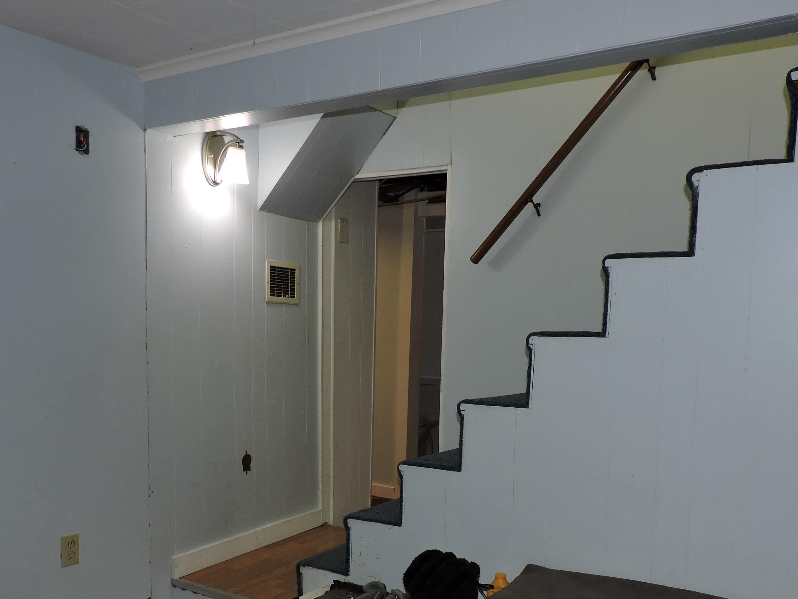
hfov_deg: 56.8
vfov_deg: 43.6
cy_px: 398
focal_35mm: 32
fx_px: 738
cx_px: 390
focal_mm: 4.3
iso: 200
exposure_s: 1/30
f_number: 3
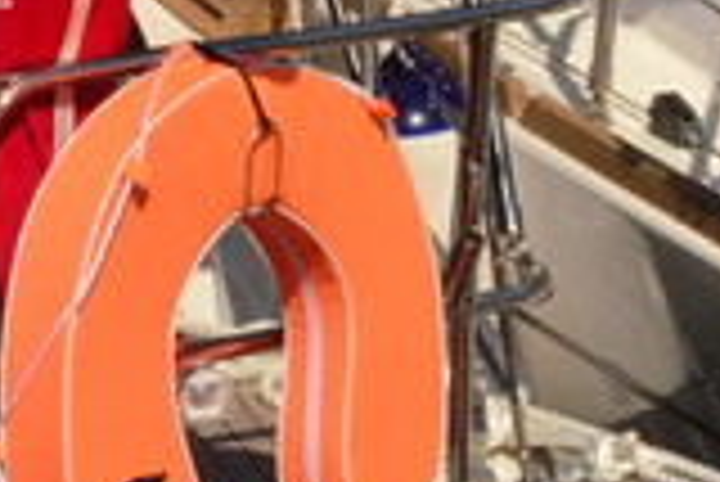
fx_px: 4709
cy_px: 110
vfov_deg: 5.8
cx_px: -774
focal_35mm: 235
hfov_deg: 8.3
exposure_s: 1/2500
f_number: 22
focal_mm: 35
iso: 2000
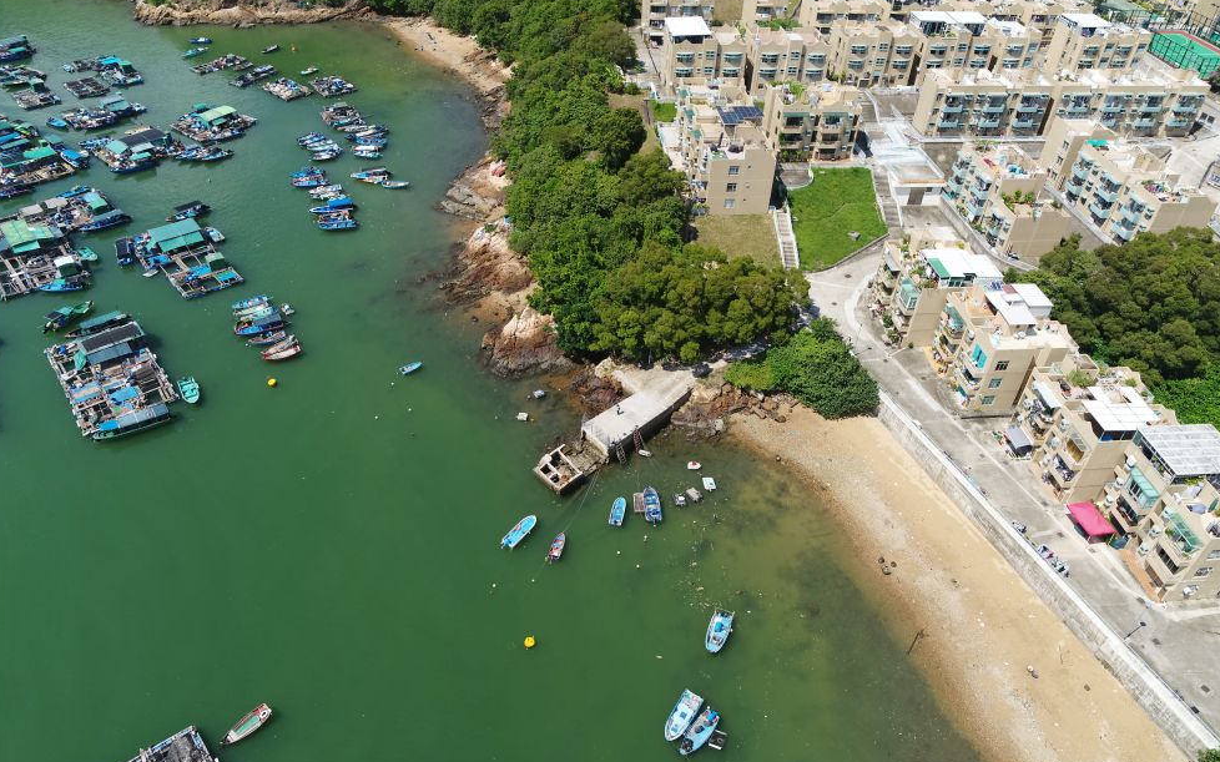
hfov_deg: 72.6
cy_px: 387
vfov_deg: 49.3
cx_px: 609
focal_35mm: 25
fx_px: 831
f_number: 4
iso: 200
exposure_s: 1/400
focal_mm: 16
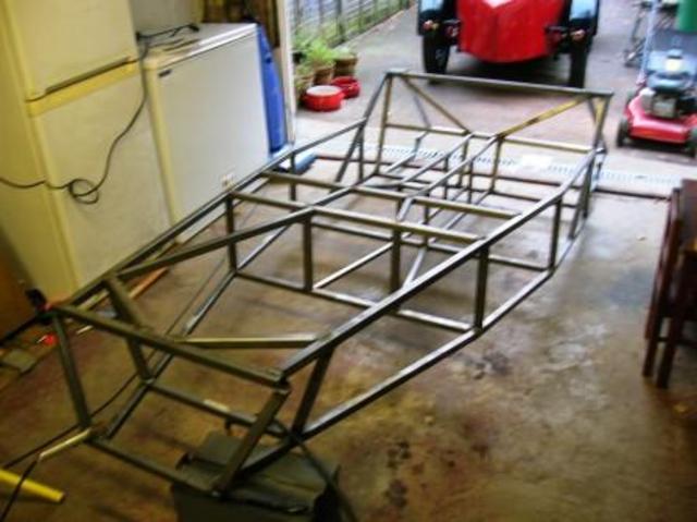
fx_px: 684
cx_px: 348
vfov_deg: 41.7
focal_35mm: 34
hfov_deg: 54.0
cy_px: 261
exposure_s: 1/7.6
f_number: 2.9
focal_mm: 5.7
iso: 50
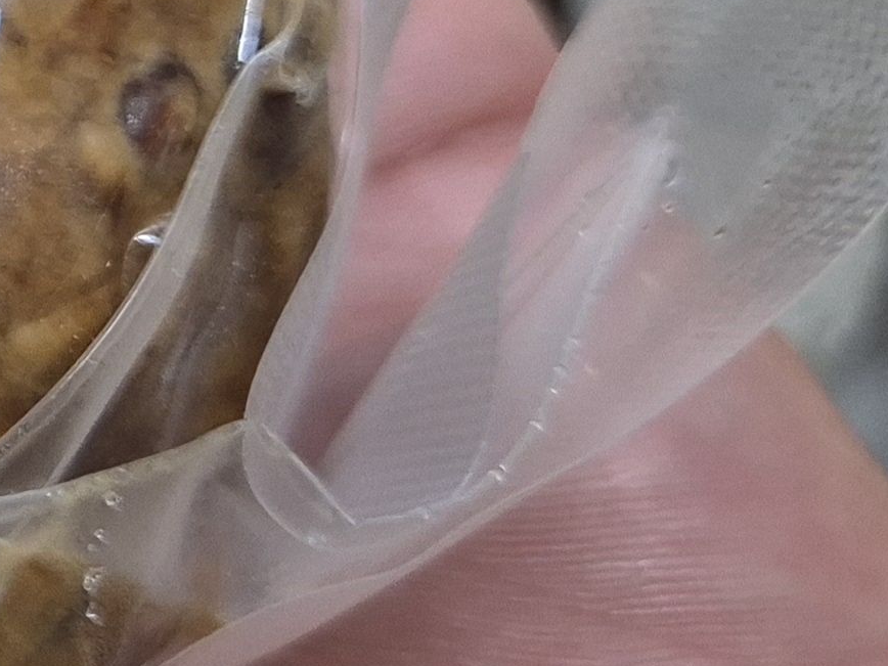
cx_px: -762
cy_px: -13
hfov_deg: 15.6
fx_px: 2719
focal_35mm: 106
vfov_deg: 13.7
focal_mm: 5.4
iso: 250
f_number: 1.8
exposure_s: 1/120
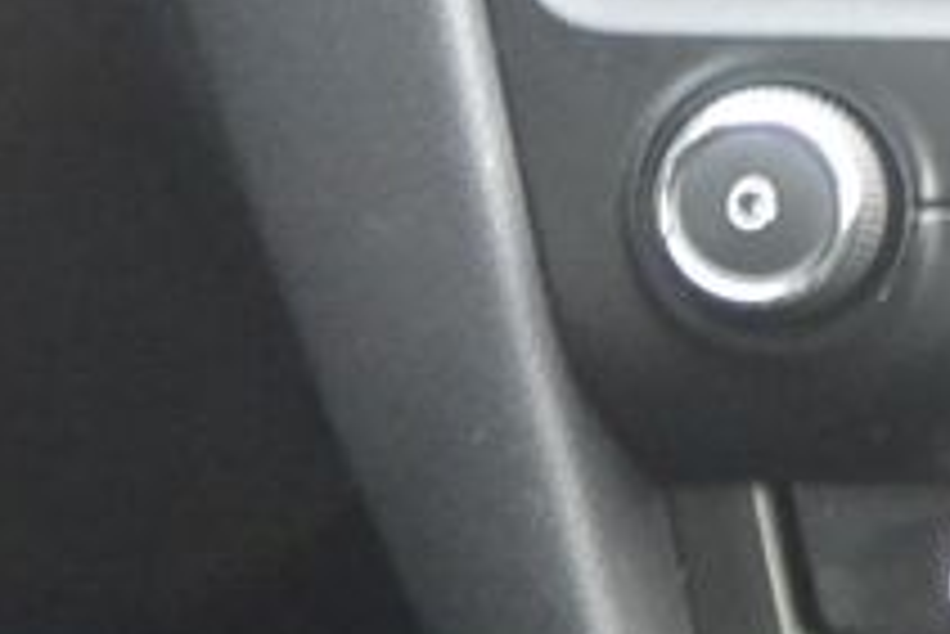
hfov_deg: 14.0
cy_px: 218
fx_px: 3459
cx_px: 1684
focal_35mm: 131
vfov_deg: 10.5
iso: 1400
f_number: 3.5
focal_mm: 10
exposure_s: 1/15
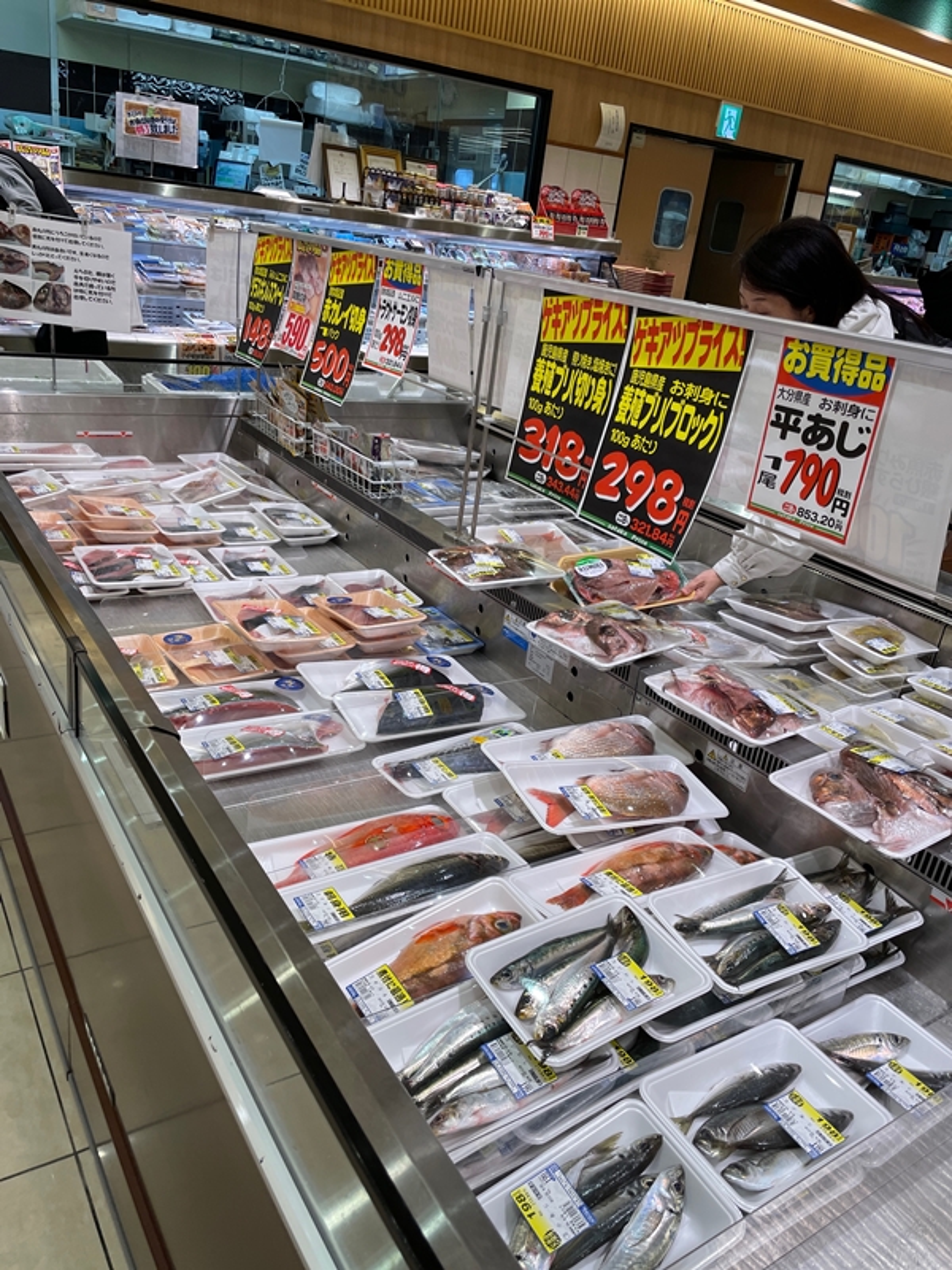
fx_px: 953
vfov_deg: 67.3
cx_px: 476
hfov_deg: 53.1
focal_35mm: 26
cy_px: 635
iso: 32
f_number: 1.6
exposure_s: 1/120
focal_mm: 4.2
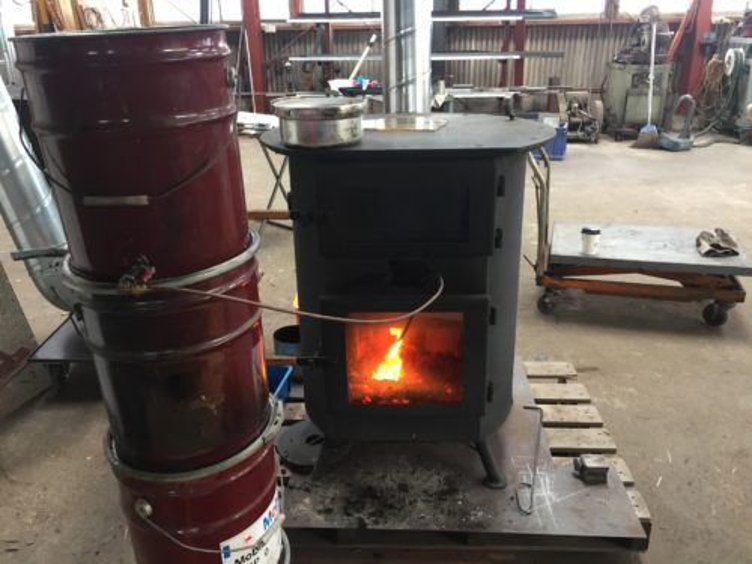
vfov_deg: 48.2
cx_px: 376
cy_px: 282
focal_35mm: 29
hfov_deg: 61.7
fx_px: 630
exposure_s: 1/30
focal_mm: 4.15
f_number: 2.2
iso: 100
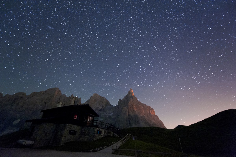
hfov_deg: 104.3
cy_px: 78
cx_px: 118
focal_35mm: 14
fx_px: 92
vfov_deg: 81.1
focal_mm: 14
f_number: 2.8
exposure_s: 30
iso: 5000
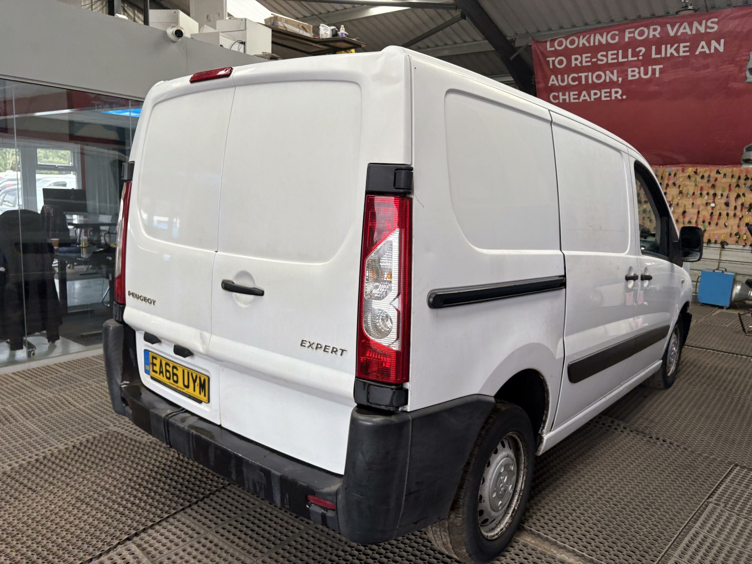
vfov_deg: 53.1
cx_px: 376
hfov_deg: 67.3
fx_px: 565
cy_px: 282
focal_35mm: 26
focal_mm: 5.96
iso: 40
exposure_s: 1/233
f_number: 1.6
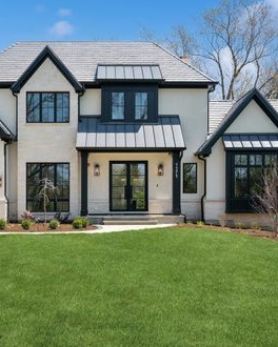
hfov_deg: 38.9
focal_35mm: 38
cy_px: 173
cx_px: 90
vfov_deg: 48.3
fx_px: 388
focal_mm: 26.5
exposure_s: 1/180
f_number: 9.5
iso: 200
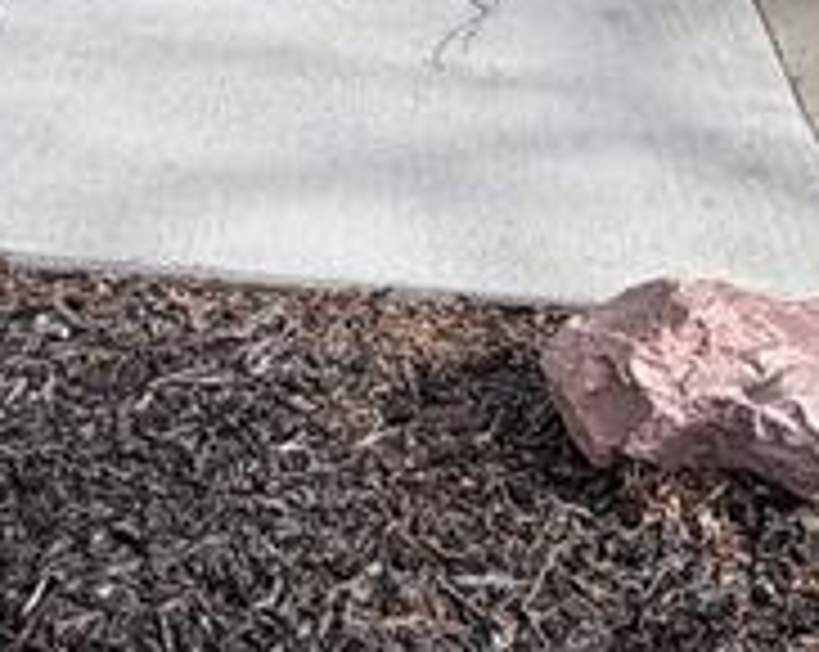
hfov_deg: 24.7
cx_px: 302
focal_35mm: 77
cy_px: -465
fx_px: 1863
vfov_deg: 16.9
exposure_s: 1/789
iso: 20
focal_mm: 2.22
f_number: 2.2
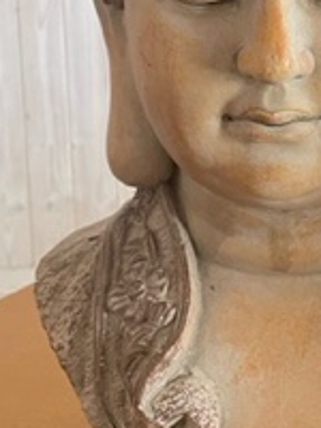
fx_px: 1026
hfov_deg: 17.5
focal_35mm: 83
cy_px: 4
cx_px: 285
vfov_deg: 22.7
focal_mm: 4.2
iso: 160
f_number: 1.6
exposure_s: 1/60
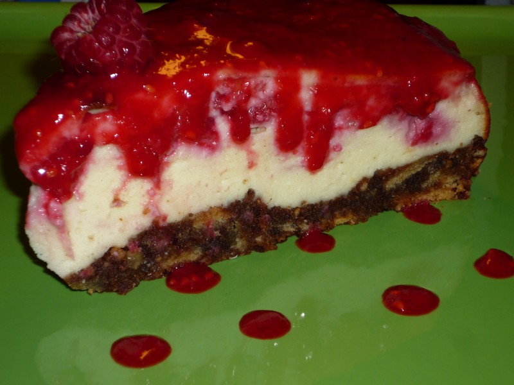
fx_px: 1307
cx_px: 257
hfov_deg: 22.3
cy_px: 192
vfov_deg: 16.8
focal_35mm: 88
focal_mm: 15.3
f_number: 5.7
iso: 100
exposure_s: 1/50
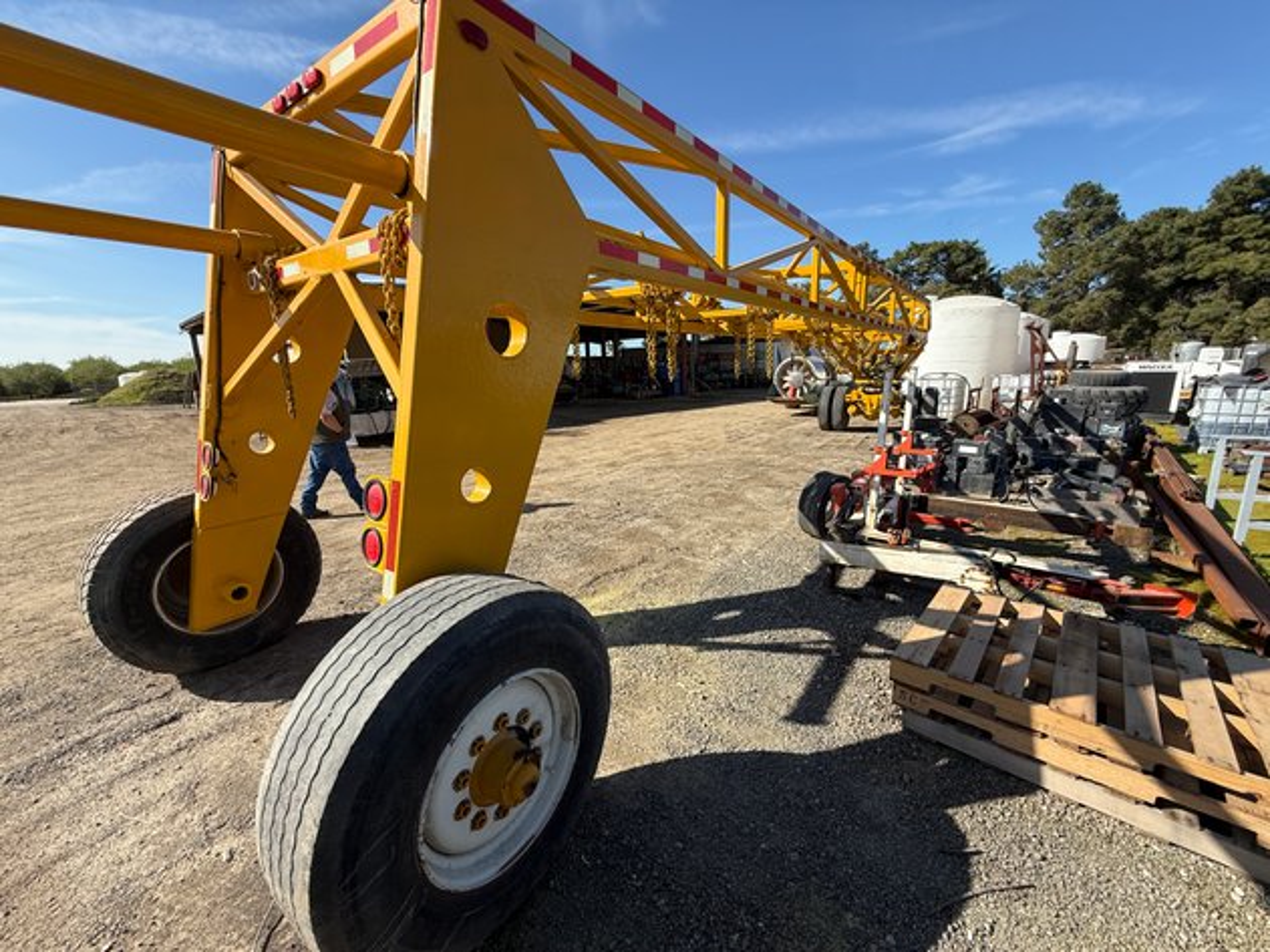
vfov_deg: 85.7
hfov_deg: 102.1
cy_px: 476
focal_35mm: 14
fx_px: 514
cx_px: 635
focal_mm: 2.22
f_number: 2.2
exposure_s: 1/1431
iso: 50
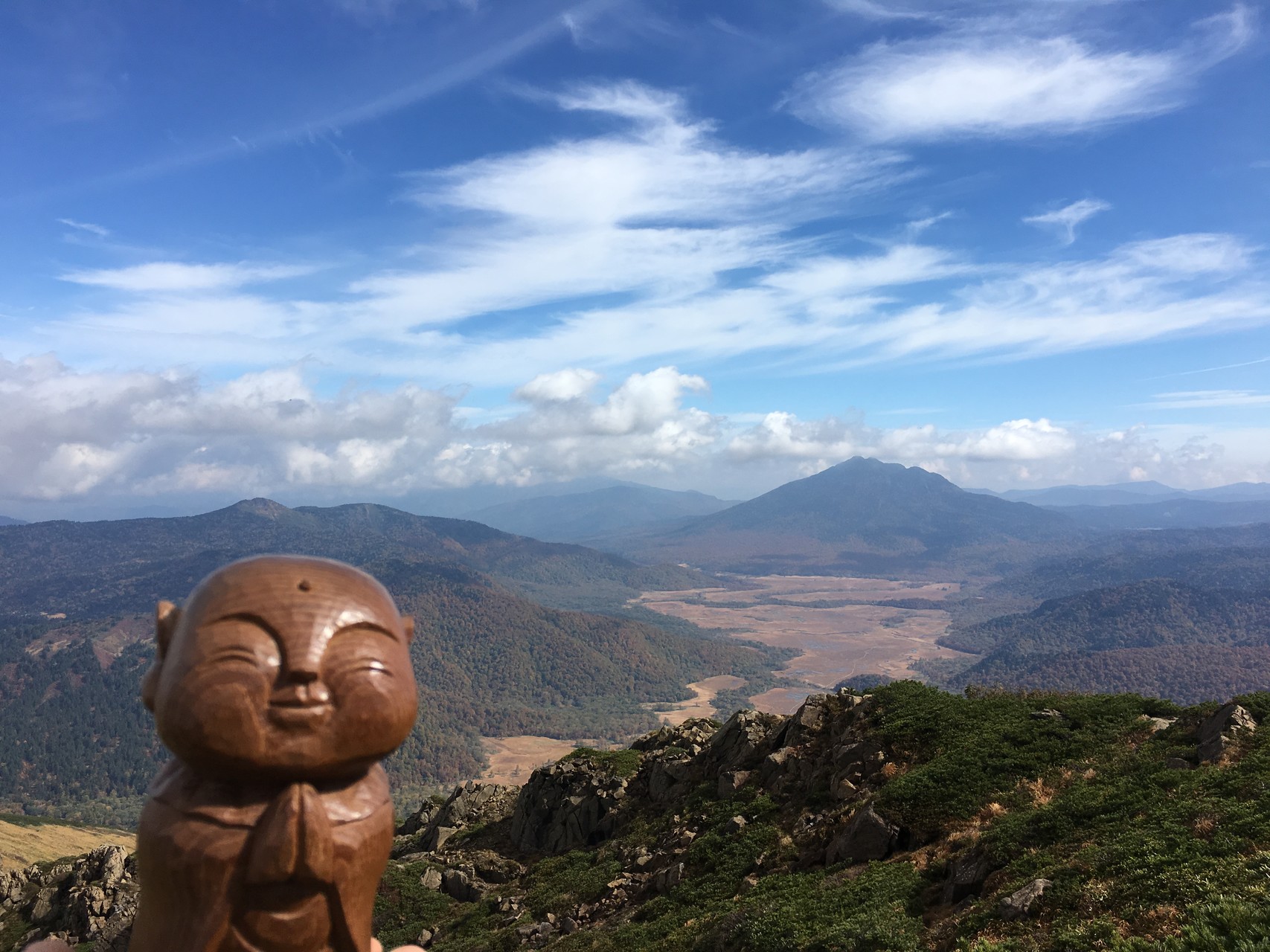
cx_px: 635
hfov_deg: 61.7
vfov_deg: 48.2
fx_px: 1064
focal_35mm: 29
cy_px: 476
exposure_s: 1/2137
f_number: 2.2
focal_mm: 4.15
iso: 25
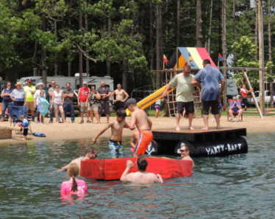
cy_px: 110
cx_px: 147
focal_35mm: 126
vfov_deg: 12.2
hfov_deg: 15.3
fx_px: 1025
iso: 100
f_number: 4.2
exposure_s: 1/640
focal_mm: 21.4
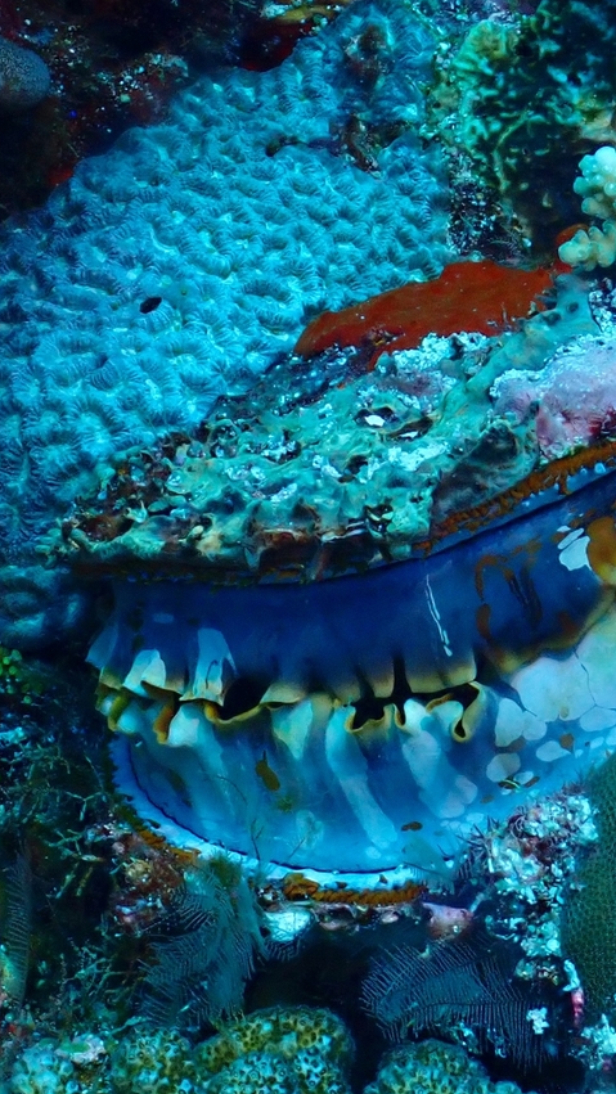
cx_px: 413
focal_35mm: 146
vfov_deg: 14.7
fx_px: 4237
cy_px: 547
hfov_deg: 8.3
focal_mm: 18
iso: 400
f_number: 6.3
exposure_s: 1/200
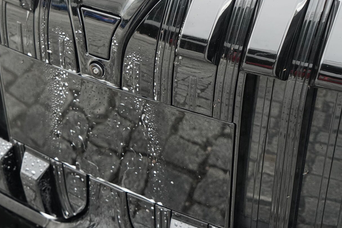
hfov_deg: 27.1
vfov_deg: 18.3
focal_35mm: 74
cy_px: 51
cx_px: 100
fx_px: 703
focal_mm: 47
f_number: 9
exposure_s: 1/160
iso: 2500
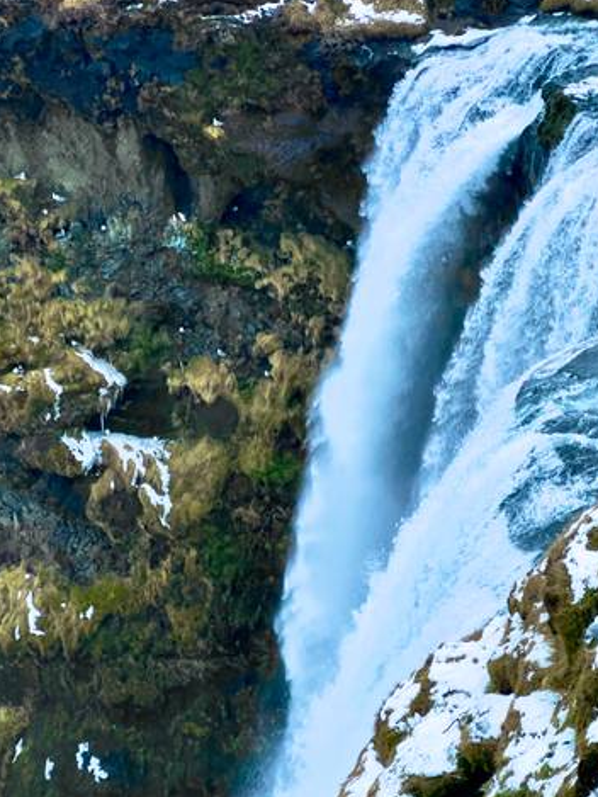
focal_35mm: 105
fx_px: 2417
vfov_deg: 18.7
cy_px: 423
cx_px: 401
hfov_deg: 14.1
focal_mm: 9
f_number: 2.8
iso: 200
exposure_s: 1/99
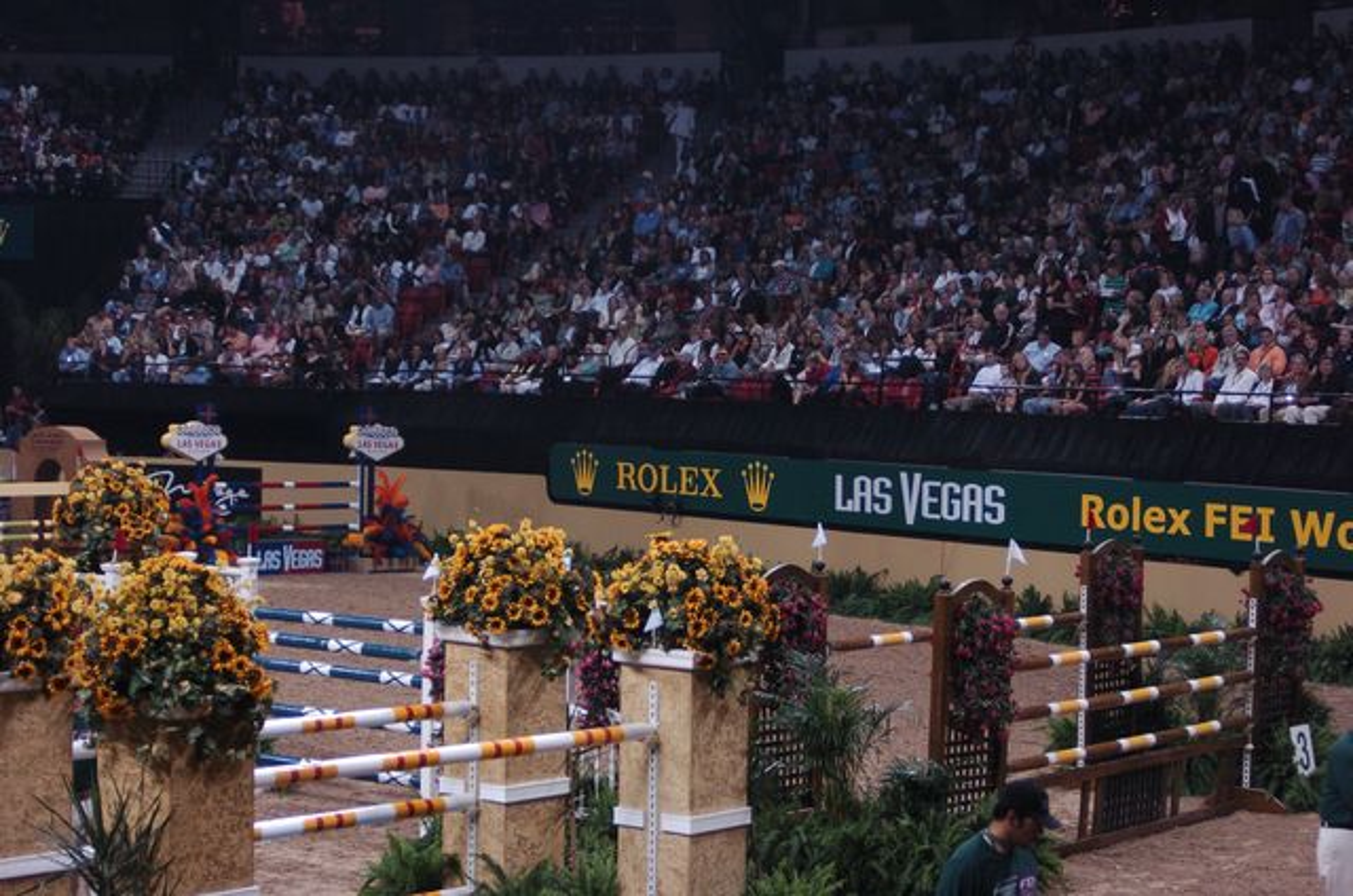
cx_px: 676
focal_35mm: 75
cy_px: 448
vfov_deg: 18.1
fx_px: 2813
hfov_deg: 27.0
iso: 500
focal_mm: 50
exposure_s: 1/125
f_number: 4.5
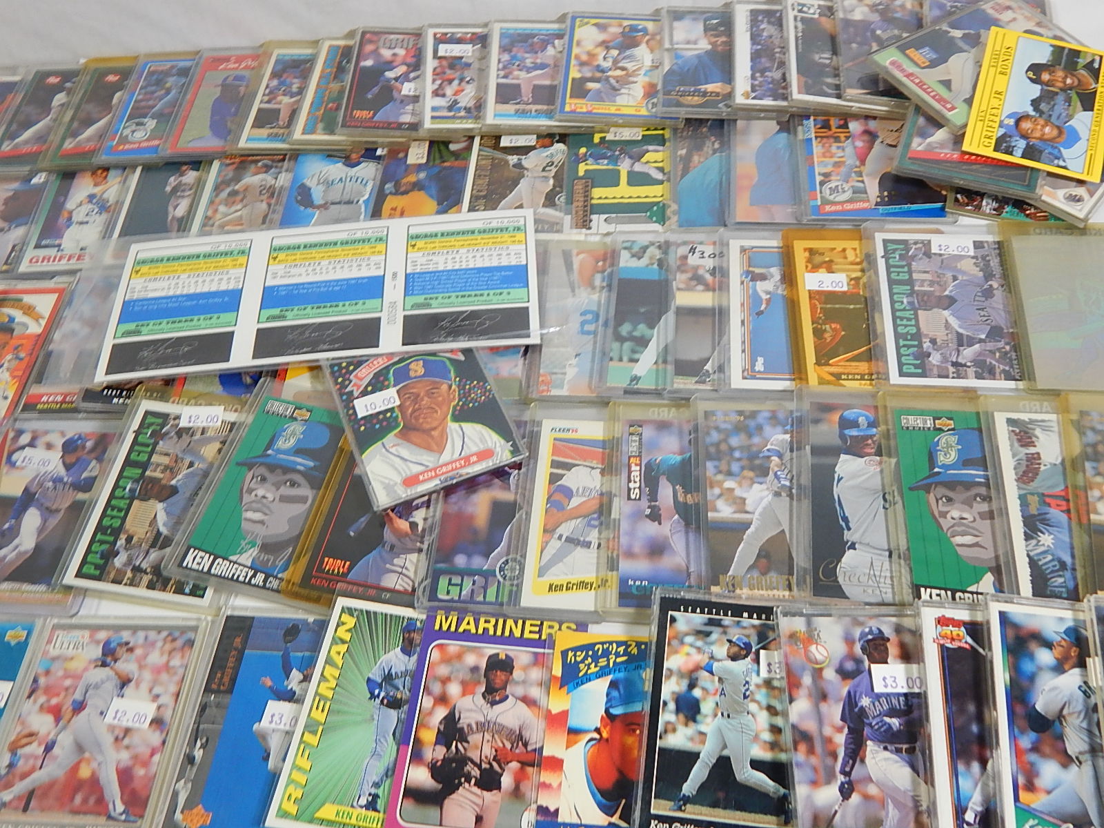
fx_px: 1084
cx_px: 552
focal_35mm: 34
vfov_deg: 41.8
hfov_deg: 54.0
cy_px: 414
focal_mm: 6.1
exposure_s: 1/30
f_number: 3.3
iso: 180
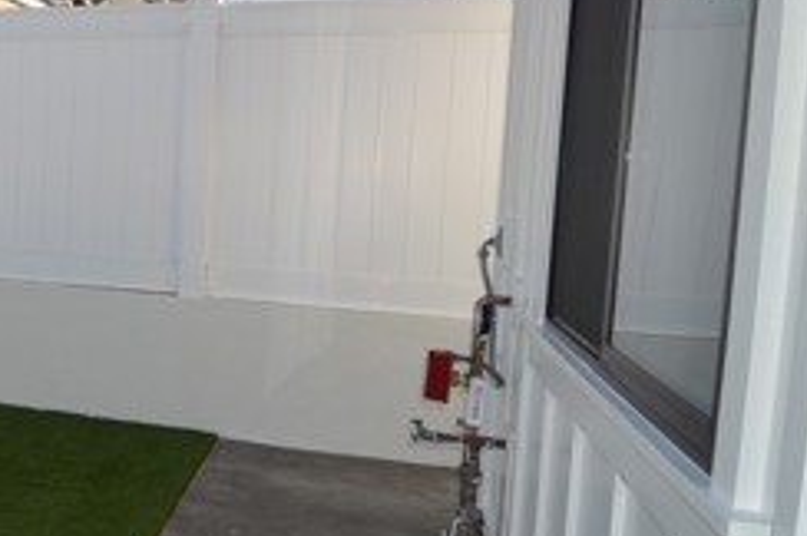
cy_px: 255
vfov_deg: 30.9
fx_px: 970
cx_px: -136
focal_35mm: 43
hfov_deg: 36.2
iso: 100
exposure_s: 1/200
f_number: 8
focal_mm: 11
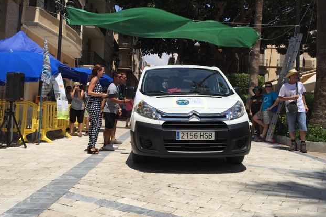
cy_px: 95
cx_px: 164
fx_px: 281
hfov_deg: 60.3
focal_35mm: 31
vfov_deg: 42.2
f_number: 2.2
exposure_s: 1/3597
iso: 32
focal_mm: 4.15
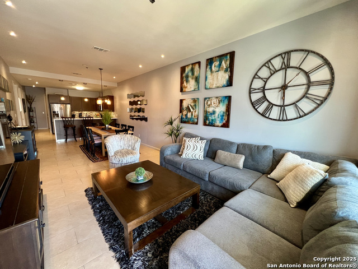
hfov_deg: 106.2
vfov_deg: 89.9
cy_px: 134
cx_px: 179
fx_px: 134
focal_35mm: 13
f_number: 1.8
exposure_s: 1/60
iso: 200
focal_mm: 1.57
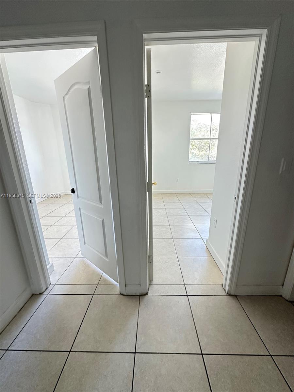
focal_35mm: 14
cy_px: 196
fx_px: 159
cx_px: 147
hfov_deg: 85.7
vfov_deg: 102.1
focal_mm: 2.22
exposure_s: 1/90
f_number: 2.2
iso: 320
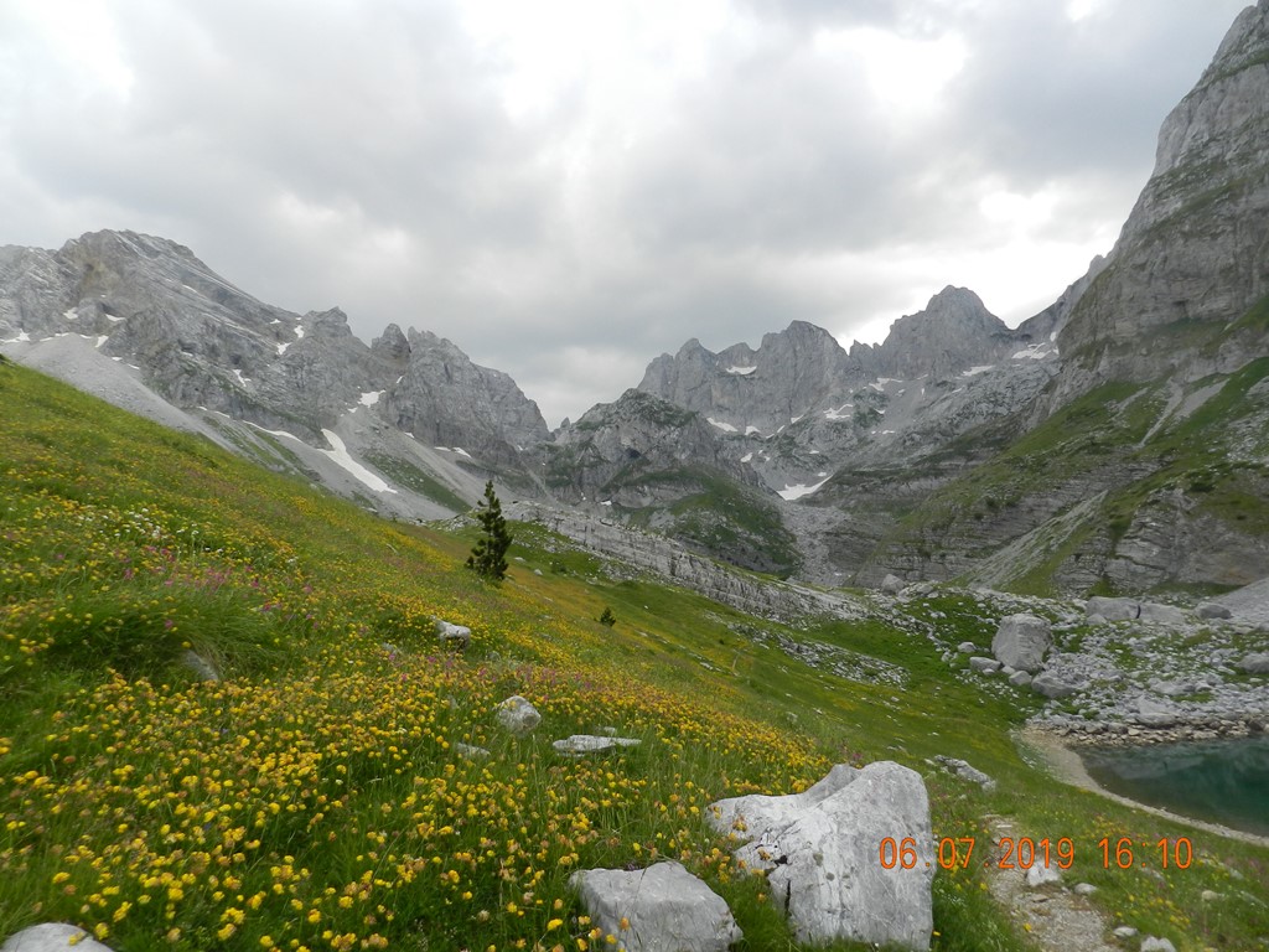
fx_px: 843
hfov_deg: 73.9
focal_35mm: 23
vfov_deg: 58.9
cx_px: 634
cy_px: 476
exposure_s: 1/800
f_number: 3.4
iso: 160
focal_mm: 4
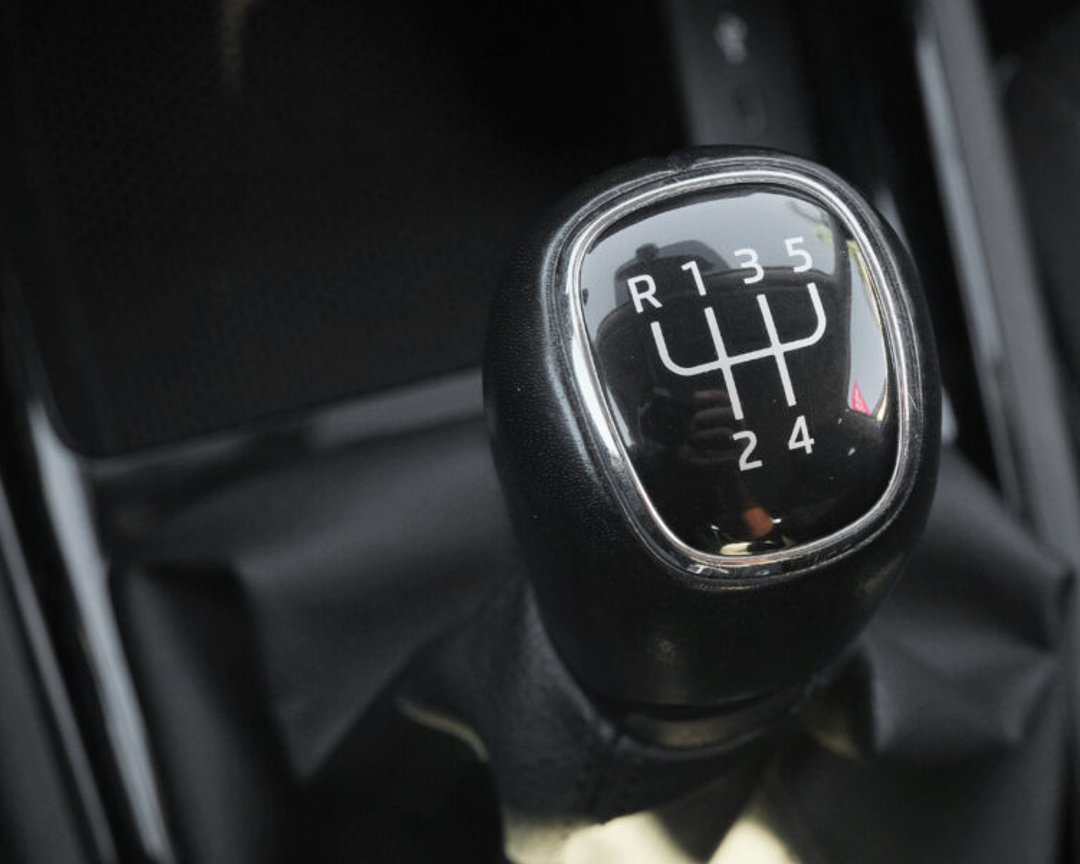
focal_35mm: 64
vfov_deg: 23.8
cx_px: 677
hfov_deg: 29.5
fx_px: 2046
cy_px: 379
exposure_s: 1/60
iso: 2000
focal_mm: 33.3
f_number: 8
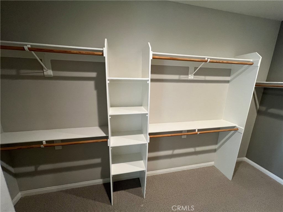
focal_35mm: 13
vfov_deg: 89.9
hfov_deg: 106.2
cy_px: 106
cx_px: 142
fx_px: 106
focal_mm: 1.57
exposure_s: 1/60
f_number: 1.8
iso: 320
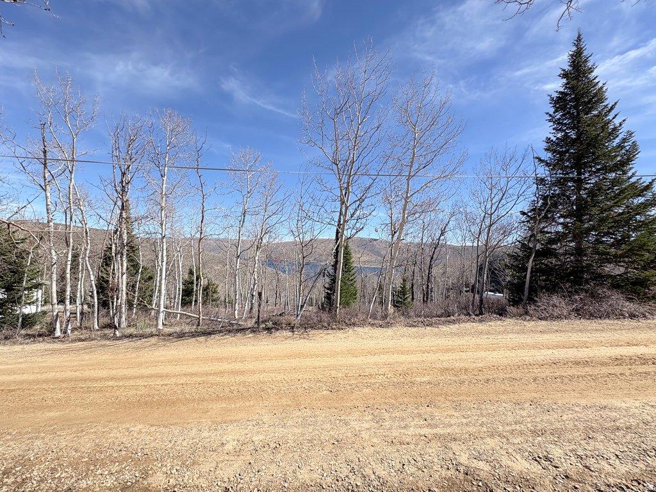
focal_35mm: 14
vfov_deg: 85.7
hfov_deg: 102.1
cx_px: 328
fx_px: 265
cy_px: 246
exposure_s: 1/1567
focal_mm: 2.22
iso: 50
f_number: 2.2
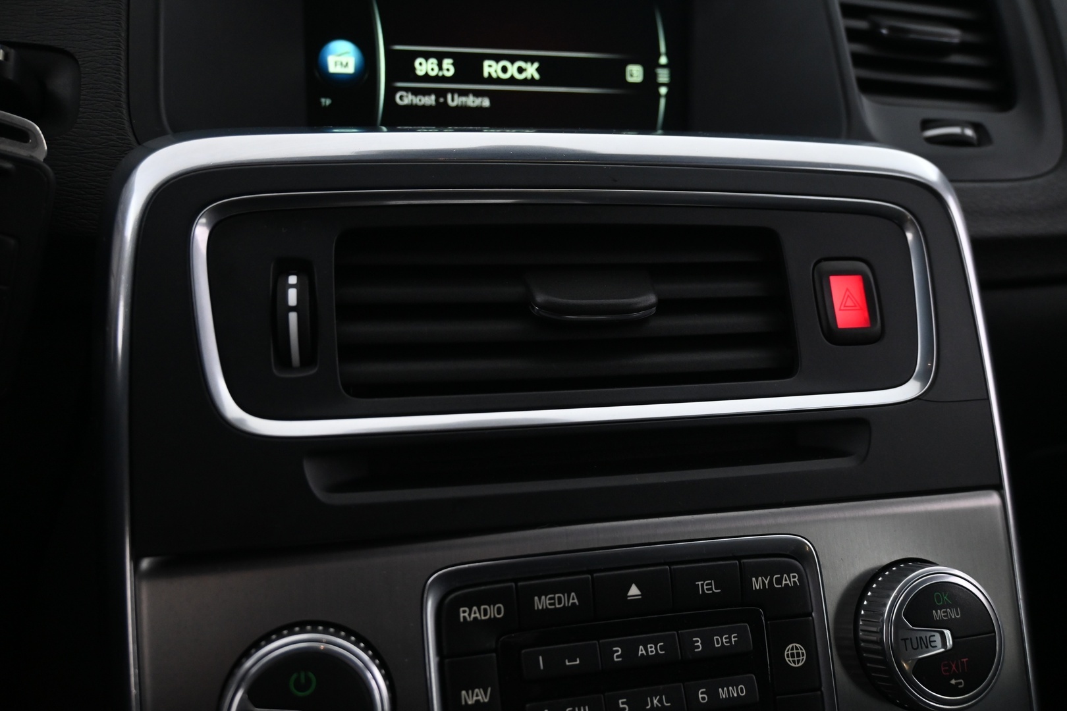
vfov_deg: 43.6
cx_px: 534
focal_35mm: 30
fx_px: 889
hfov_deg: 61.9
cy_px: 356
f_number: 3.8
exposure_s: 1/30
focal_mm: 20
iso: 1600
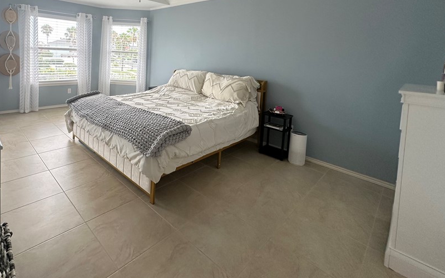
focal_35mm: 19
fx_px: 230
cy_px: 66
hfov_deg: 86.3
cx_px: 167
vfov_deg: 58.6
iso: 160
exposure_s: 1/99
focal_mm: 2.22
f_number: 2.2
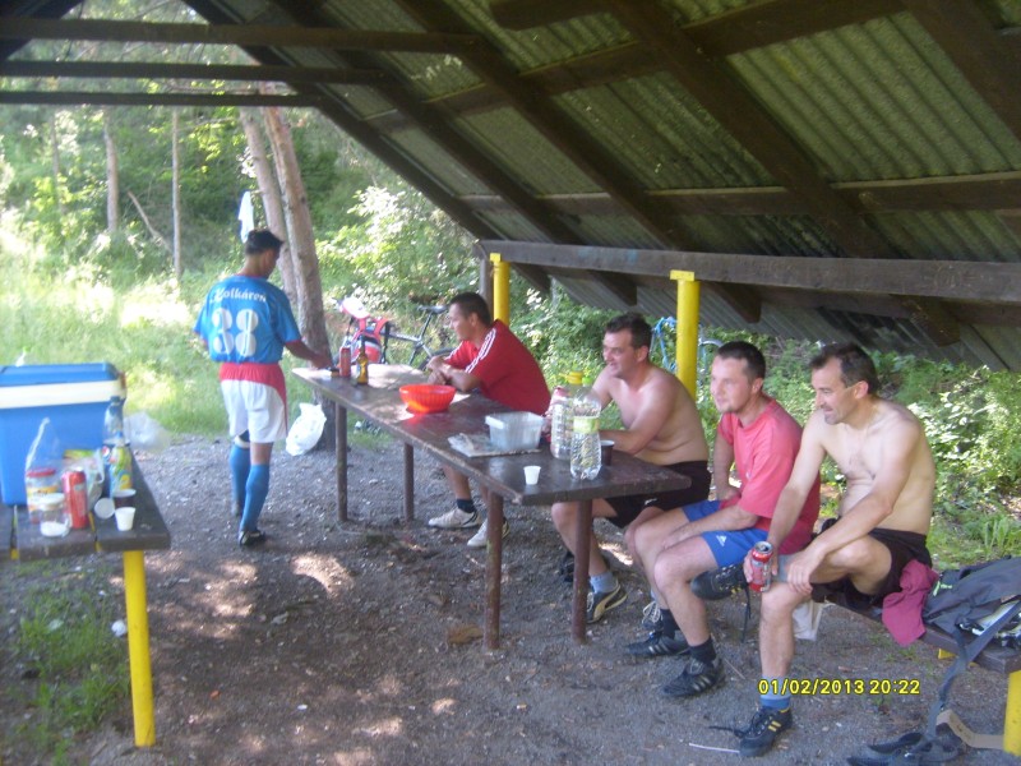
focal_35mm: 35
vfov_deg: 40.7
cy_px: 383
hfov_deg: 52.6
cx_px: 510
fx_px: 1032
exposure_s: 1/45
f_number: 2.8
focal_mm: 5.8
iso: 80
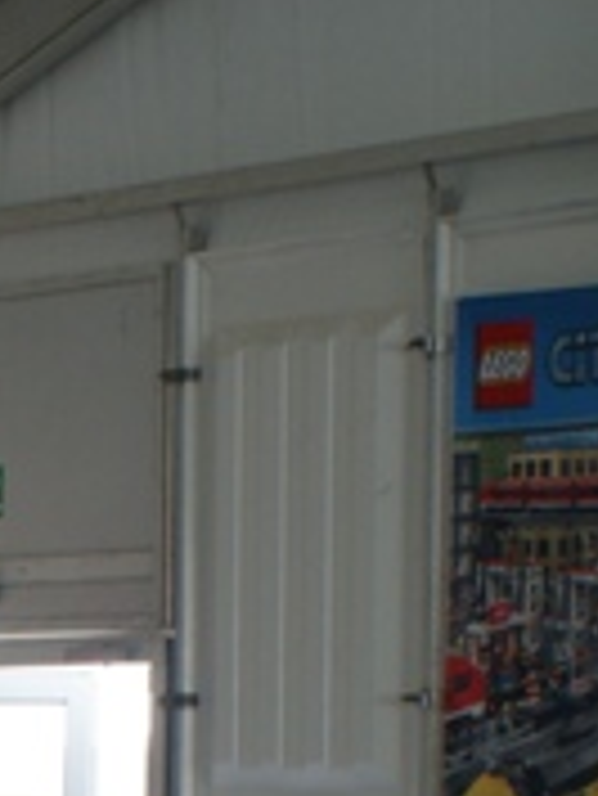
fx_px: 4601
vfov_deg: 9.5
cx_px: -400
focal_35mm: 200
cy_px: 1306
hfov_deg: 7.3
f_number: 6.3
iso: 100
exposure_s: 1/50
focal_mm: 24
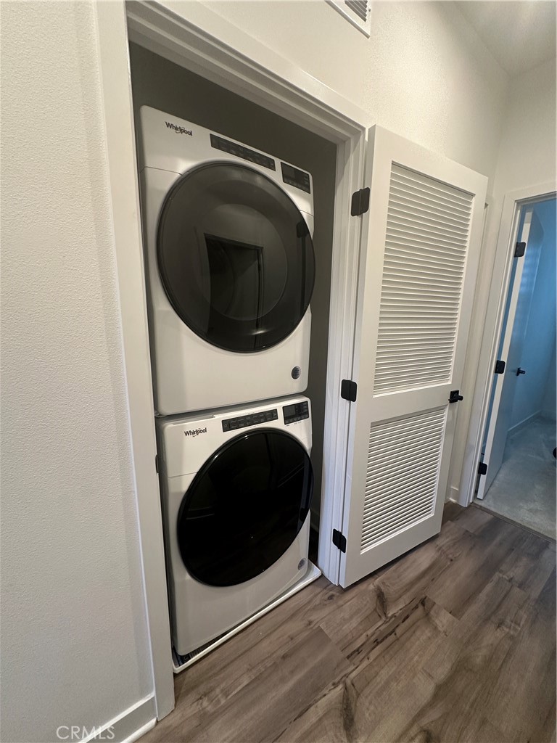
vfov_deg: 102.1
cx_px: 278
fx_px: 300
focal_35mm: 14
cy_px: 372
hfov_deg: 85.7
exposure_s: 1/60
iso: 250
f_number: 2.2
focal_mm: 2.22
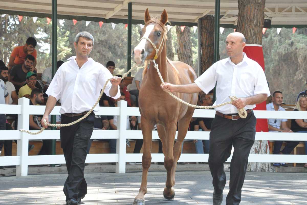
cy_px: 102
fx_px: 1151
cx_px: 154
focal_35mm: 135
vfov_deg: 10.2
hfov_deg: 15.2
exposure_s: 1/125
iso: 1600
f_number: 10
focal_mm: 90
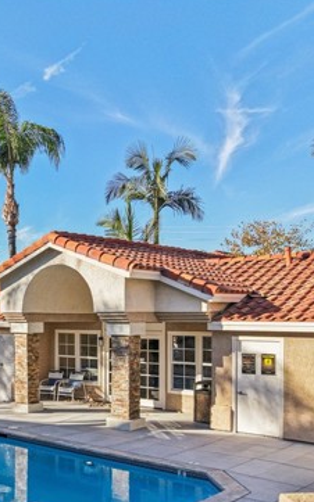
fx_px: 617
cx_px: -18
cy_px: 313
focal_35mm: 45
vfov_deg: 44.0
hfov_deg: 26.6
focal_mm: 8.7
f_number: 1.8
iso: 210
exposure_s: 1/2500
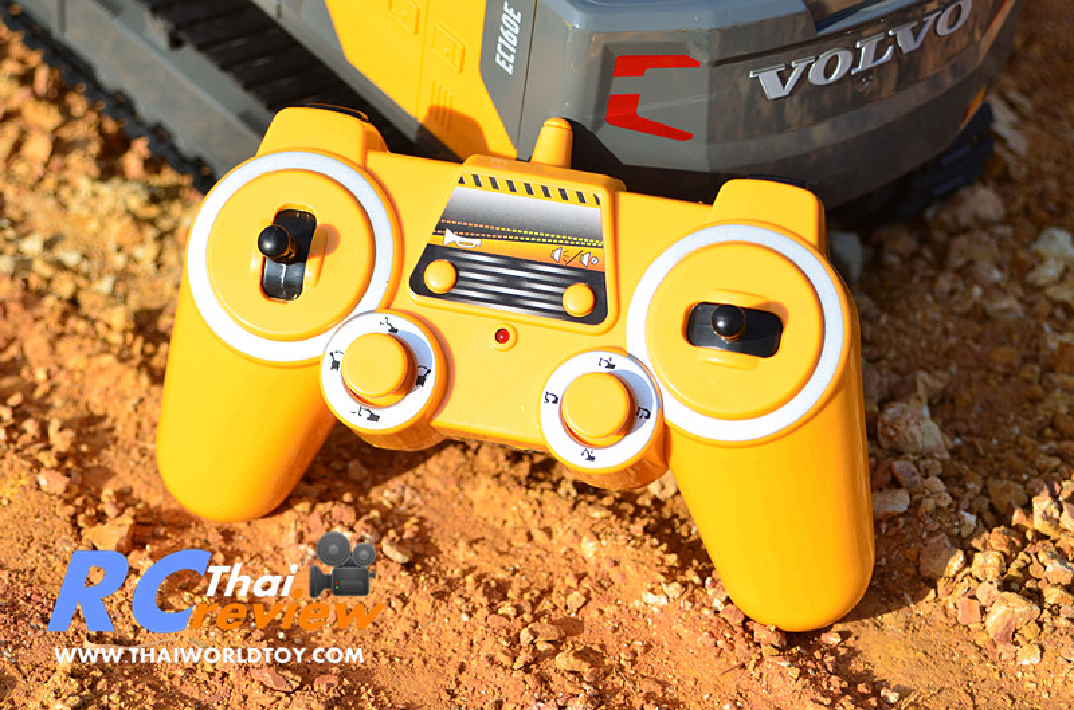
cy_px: 355
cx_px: 537
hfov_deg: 19.5
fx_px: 3124
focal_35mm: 105
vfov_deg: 13.0
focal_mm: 70
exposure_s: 1/400
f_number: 5.6
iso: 100
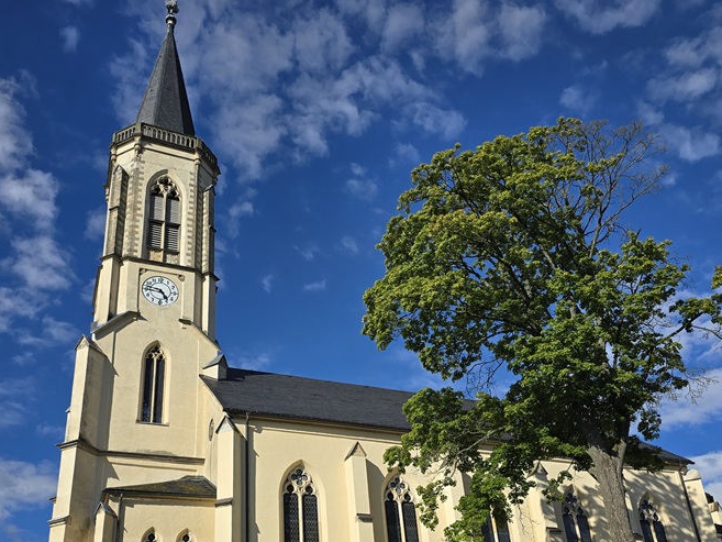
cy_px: 405
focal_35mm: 35
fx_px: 730
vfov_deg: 39.6
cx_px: 351
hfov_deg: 52.6
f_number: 1.7
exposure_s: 1/1212
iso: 12
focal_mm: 6.3
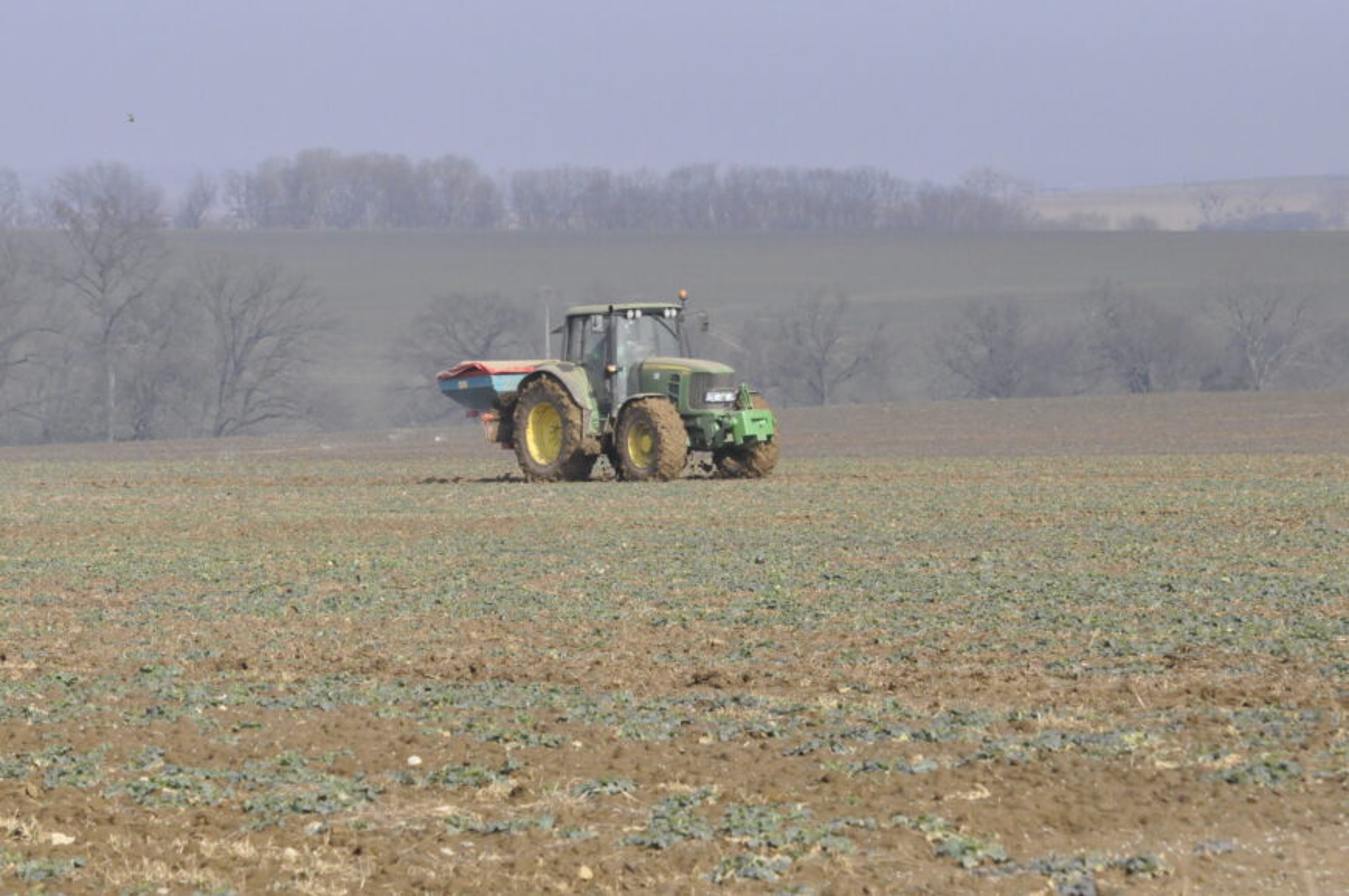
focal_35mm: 218
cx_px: 674
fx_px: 8141
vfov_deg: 6.3
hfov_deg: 9.5
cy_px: 448
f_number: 11
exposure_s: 1/3200
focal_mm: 145
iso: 3200
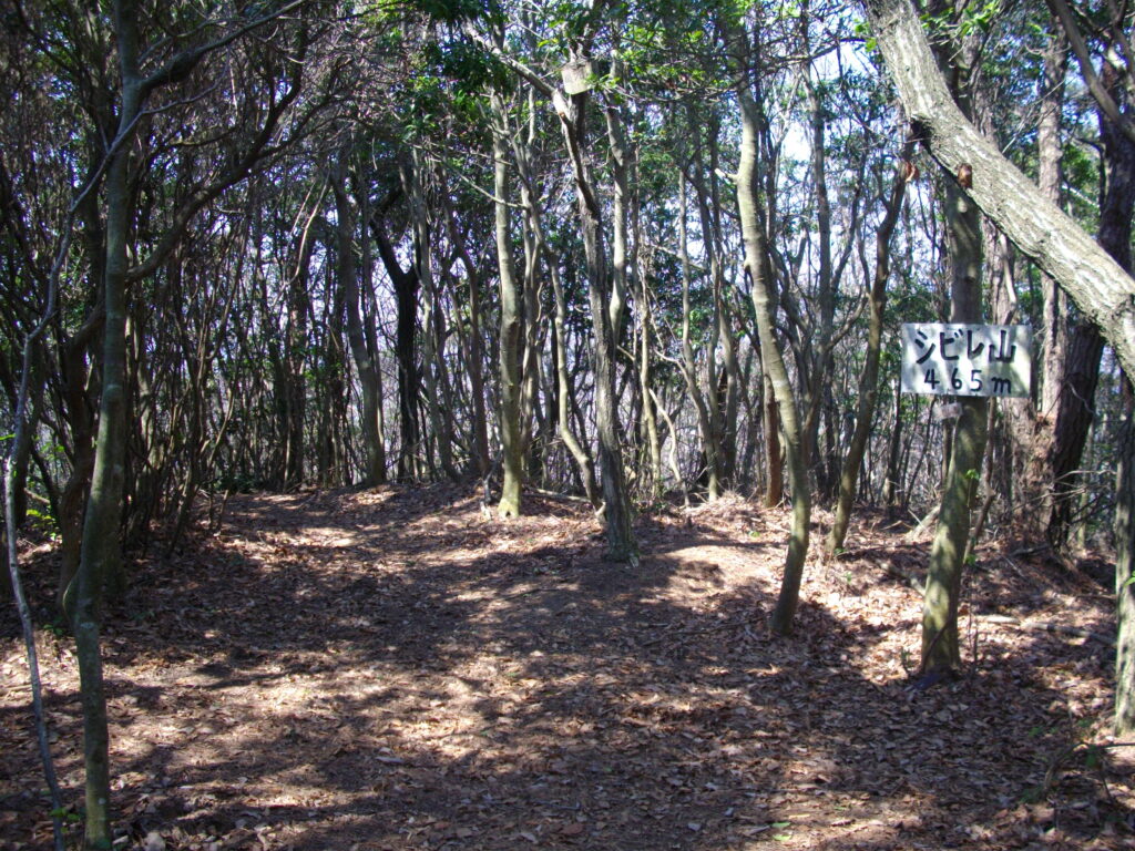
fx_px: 1213
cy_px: 426
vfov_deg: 38.7
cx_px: 568
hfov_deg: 50.1
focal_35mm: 37
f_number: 2.8
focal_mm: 6.2
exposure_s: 1/200
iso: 100
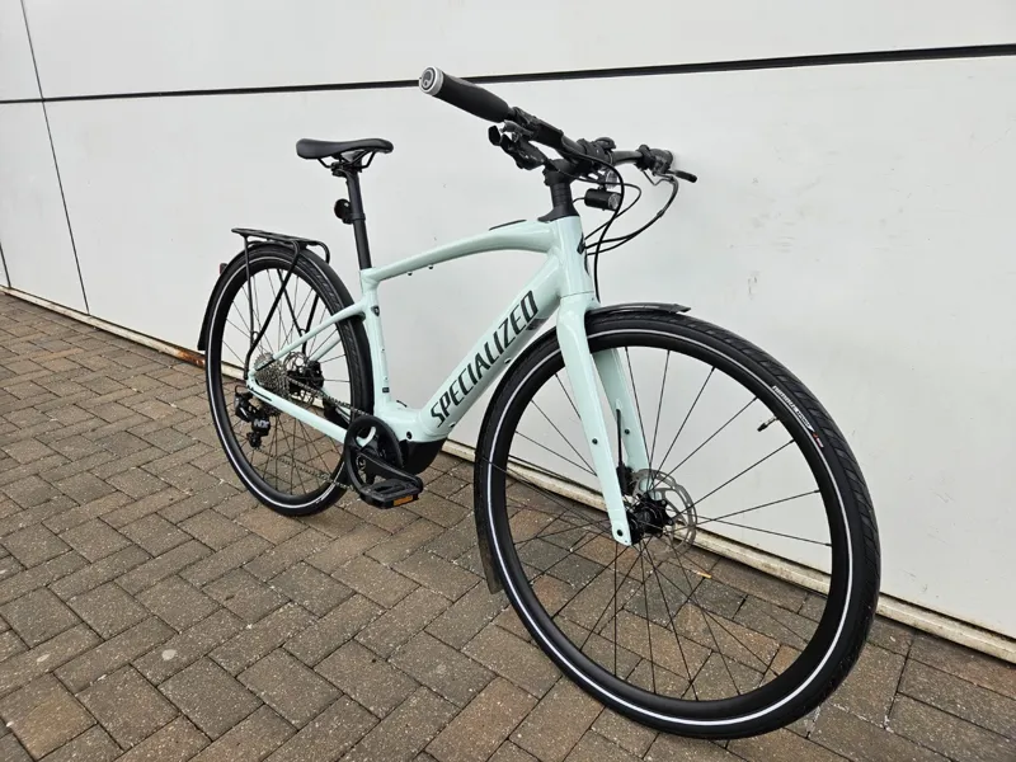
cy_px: 381
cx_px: 508
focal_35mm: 23
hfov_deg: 73.9
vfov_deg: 58.9
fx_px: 675
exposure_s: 1/201
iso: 25
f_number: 1.8
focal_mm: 5.4
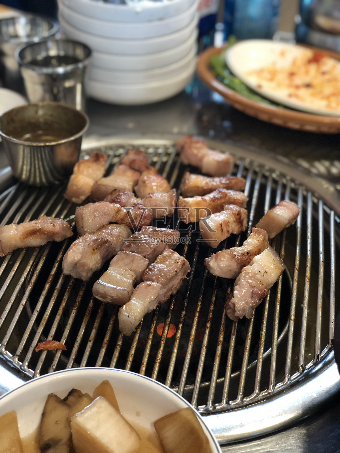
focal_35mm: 52
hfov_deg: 28.0
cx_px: 170
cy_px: 226
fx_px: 681
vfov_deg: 36.8
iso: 160
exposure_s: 1/24
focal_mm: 6
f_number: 2.4
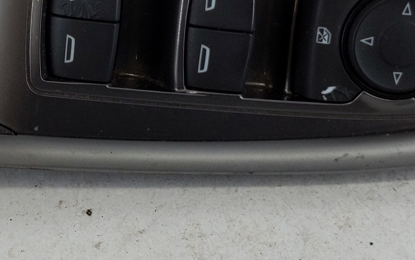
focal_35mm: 86
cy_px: 21
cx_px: 29
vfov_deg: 15.0
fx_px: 973
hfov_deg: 23.4
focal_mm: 4.38
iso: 58
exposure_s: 1/124
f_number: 1.73
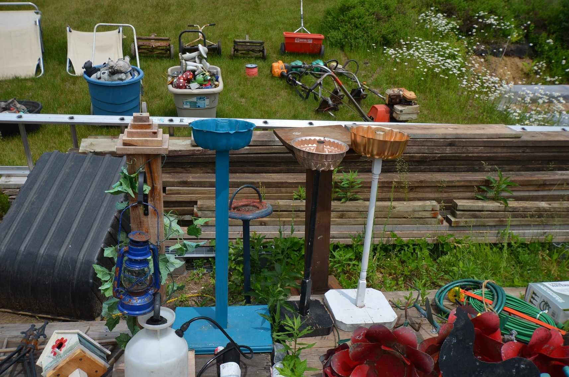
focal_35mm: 36
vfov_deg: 36.7
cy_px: 188
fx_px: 568
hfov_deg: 53.2
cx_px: 284
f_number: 9
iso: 100
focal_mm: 24
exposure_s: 1/320
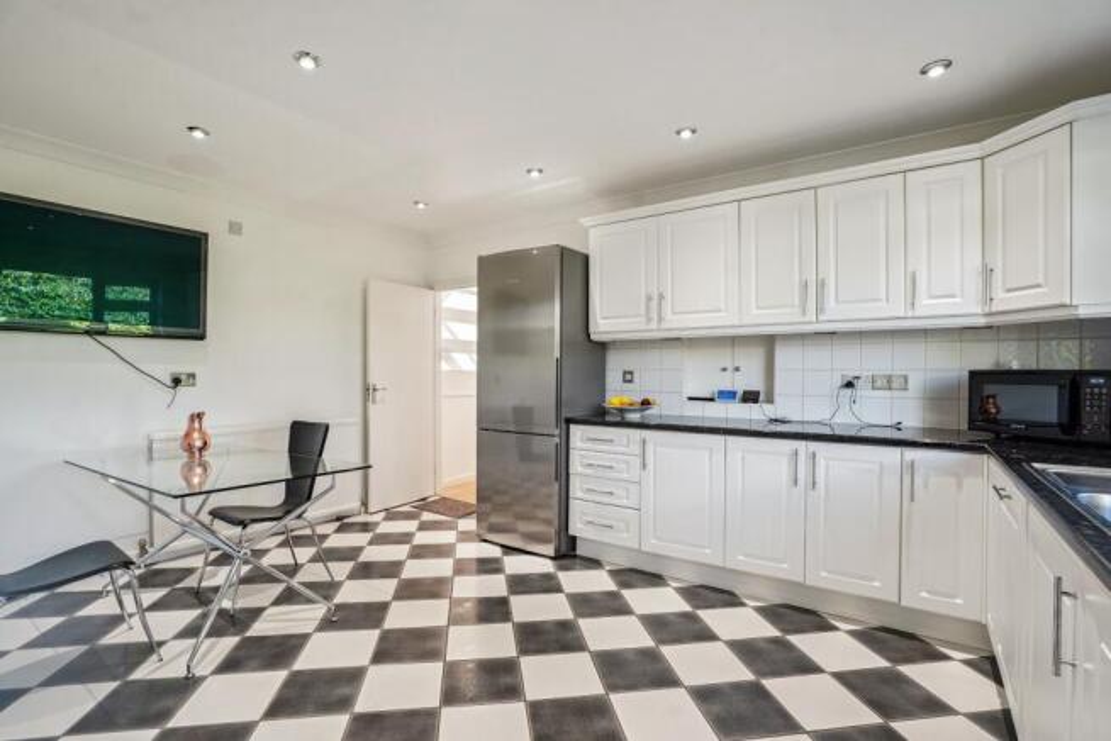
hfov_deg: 96.7
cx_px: 556
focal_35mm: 16
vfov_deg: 73.8
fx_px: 494
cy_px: 370
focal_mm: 16
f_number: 6.3
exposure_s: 1/40
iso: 320
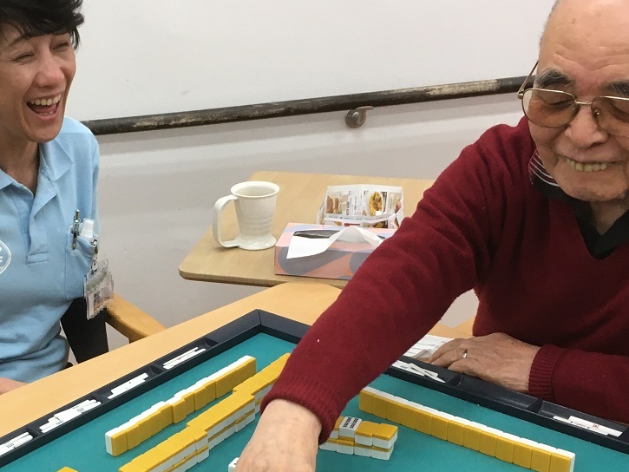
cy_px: 376
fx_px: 1090
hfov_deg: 31.4
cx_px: 132
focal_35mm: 60
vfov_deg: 24.1
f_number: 2.2
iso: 40
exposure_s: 1/30
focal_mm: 4.15
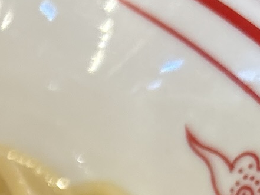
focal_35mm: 118
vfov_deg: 11.4
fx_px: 887
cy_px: 378
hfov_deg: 13.8
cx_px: -282
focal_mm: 5.7
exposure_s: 1/100
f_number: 1.5
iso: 125
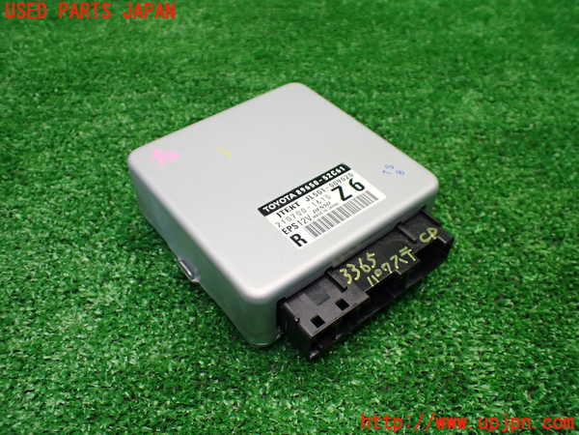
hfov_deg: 60.0
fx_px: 502
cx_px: 290
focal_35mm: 30
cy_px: 218
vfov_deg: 46.8
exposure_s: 1/125
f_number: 2.3
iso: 400
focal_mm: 5.4
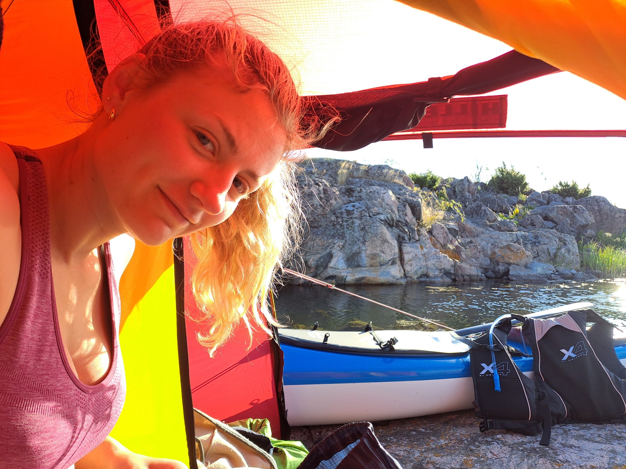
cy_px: 234
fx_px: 452
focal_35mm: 25
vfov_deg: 54.9
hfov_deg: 69.4
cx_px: 313
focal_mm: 4.65
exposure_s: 1/331
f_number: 1.8
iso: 32
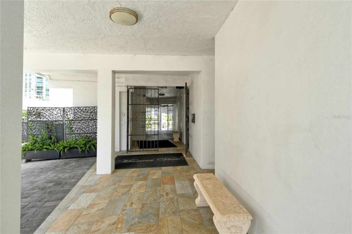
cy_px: 117
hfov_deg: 90.0
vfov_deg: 67.3
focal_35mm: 18
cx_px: 176
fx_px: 176
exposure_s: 1/320
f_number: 8
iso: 640
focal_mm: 12
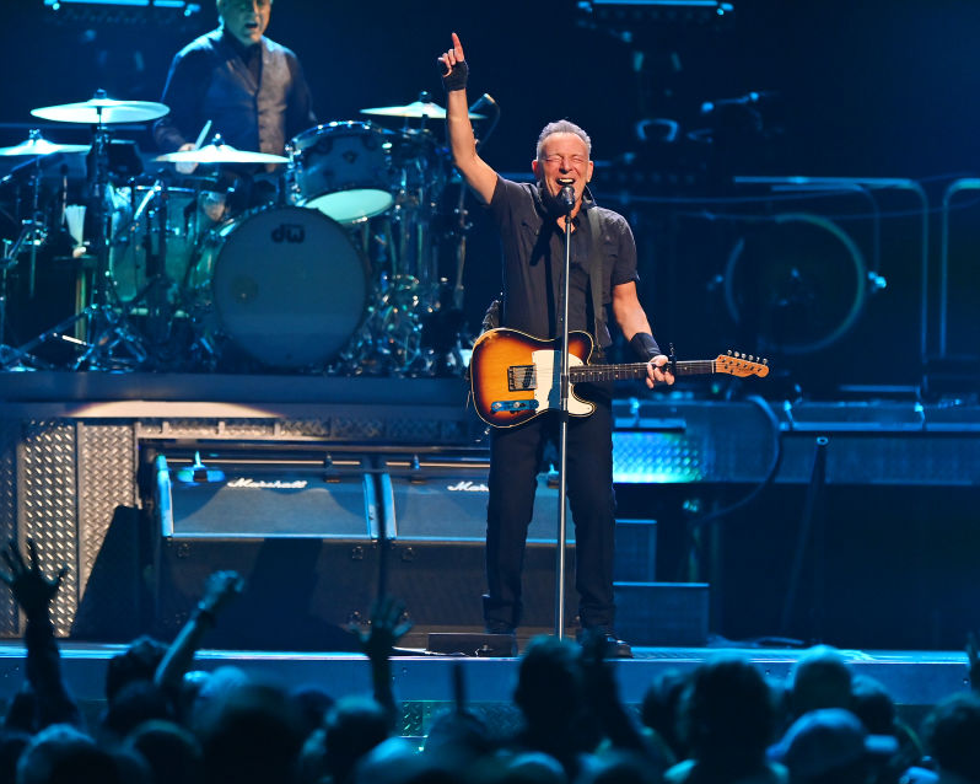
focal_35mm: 482
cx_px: 510
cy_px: 369
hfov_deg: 4.0
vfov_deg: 3.2
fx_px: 13977
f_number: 2.8
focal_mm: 400
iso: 3200
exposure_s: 1/1600
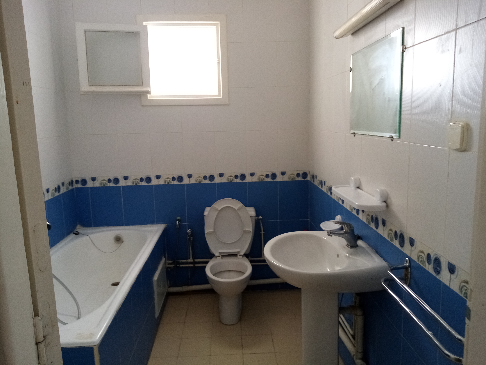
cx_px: 243
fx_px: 365
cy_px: 182
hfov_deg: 67.3
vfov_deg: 53.1
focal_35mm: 26
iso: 105
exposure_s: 1/33.3
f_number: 1.8
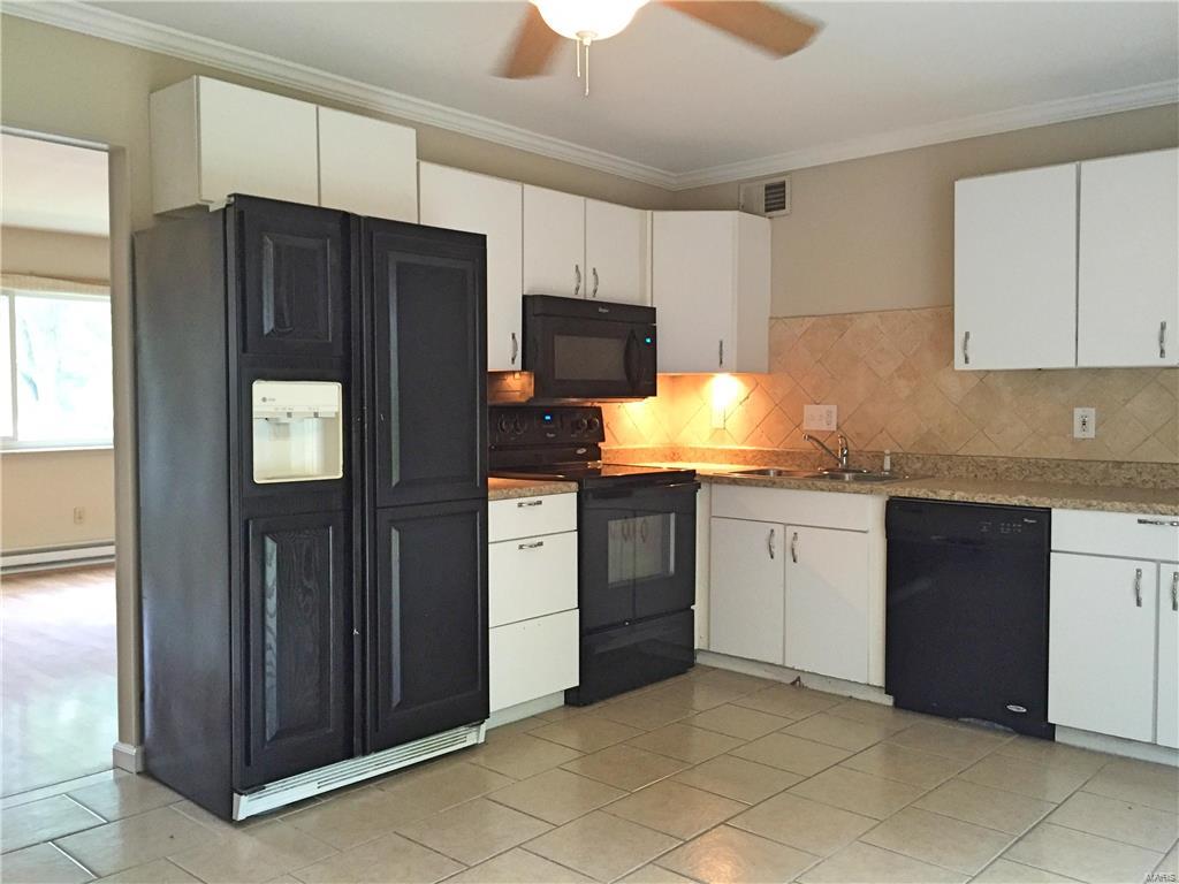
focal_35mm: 29
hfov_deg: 61.7
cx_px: 590
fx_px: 988
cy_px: 442
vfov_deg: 48.2
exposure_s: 1/30
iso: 200
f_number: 2.2
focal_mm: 4.15
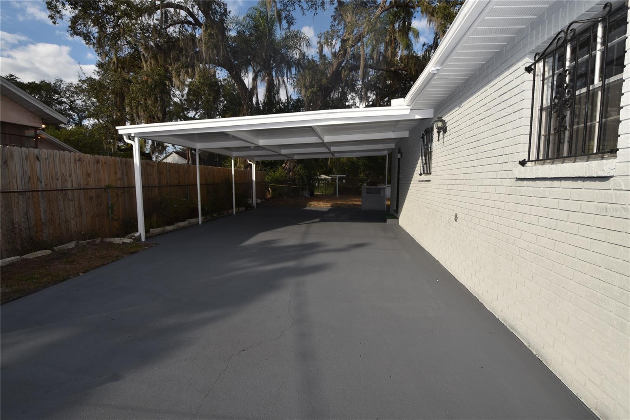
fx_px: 262
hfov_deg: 100.4
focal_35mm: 15
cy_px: 210
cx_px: 315
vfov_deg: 77.3
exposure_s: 1/200
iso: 100
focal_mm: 10
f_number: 9
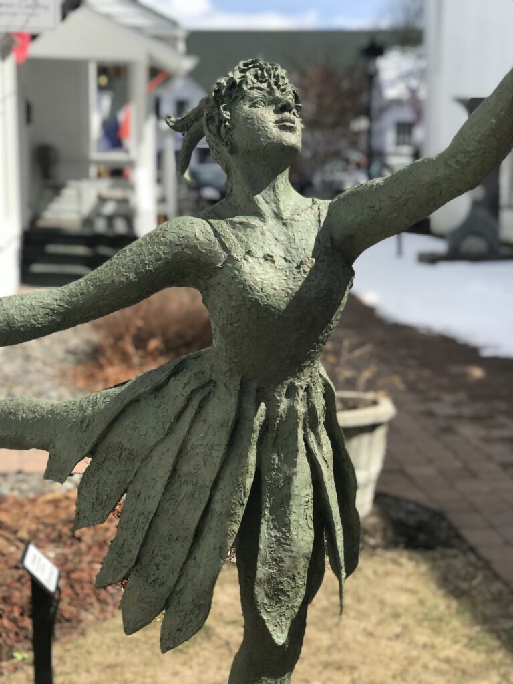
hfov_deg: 25.7
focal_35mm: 57
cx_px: 256
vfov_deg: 33.8
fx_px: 1126
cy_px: 342
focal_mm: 6.6
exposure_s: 1/921
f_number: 2.8
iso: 20
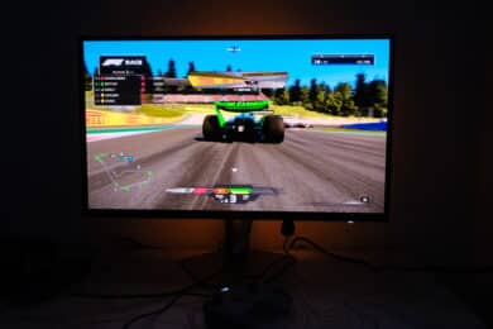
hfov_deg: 63.7
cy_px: 164
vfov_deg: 45.0
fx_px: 397
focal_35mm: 29
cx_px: 246
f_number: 7.1
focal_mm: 19.6
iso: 3200
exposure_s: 1/38
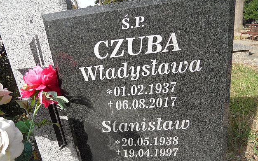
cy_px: 93
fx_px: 183
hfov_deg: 70.4
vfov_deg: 47.4
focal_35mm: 26
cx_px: 127
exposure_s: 1/500
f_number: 3.2
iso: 80
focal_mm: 3.9
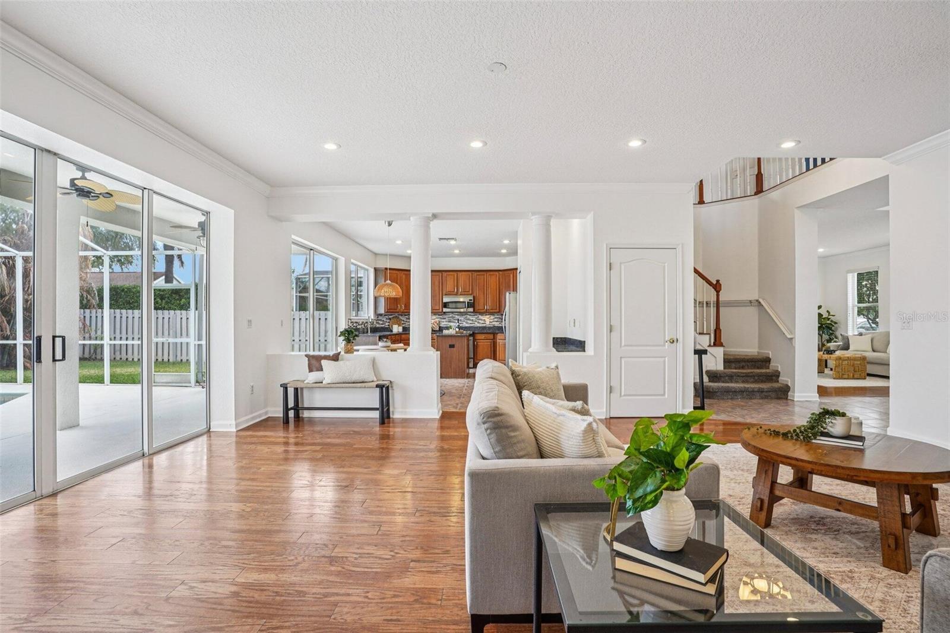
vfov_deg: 70.4
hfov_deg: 93.3
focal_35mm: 17
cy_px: 316
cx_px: 475
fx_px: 448
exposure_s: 1/15
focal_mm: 17
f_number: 9
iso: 400
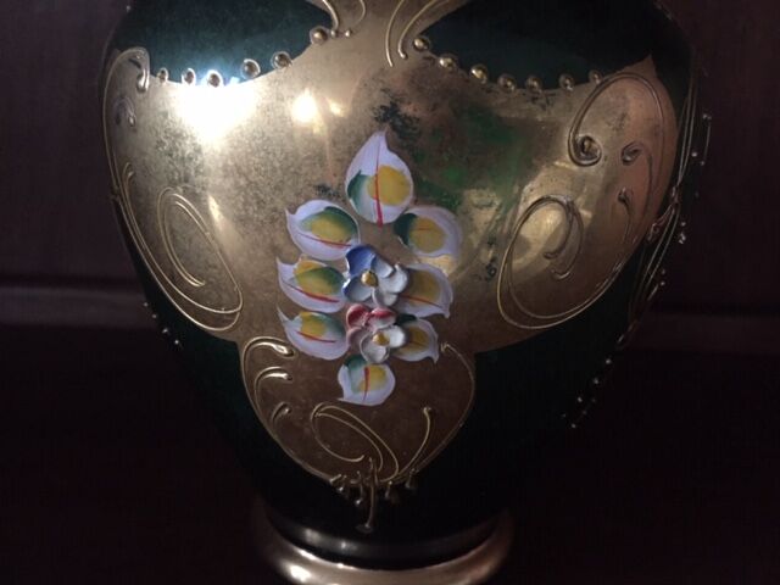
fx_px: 653
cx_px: 390
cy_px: 292
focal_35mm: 29
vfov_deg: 48.2
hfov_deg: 61.7
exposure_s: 1/17
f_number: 2.2
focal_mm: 4.15
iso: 250
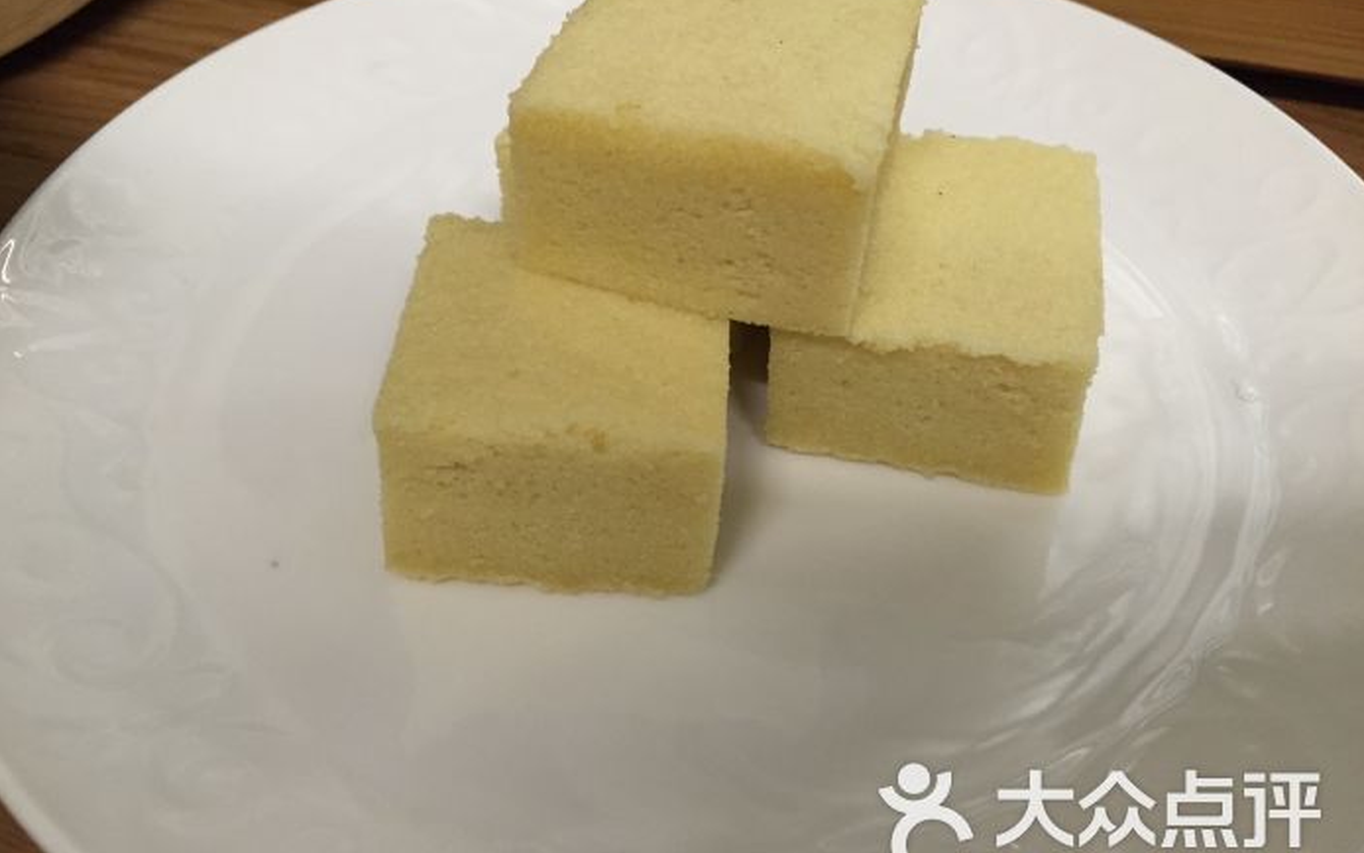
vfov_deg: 40.6
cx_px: 684
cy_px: 396
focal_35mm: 31
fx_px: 1153
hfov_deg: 61.2
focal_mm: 4.15
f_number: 2.2
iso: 160
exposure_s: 1/30
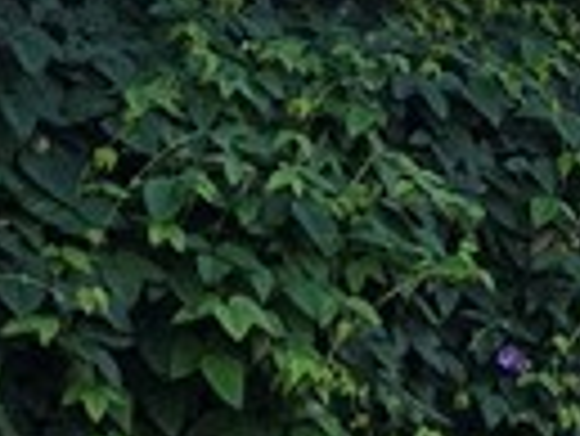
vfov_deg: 8.2
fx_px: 3052
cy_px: 112
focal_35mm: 182
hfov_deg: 8.9
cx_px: 1709
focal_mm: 5.4
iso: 25
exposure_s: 1/771
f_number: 1.8
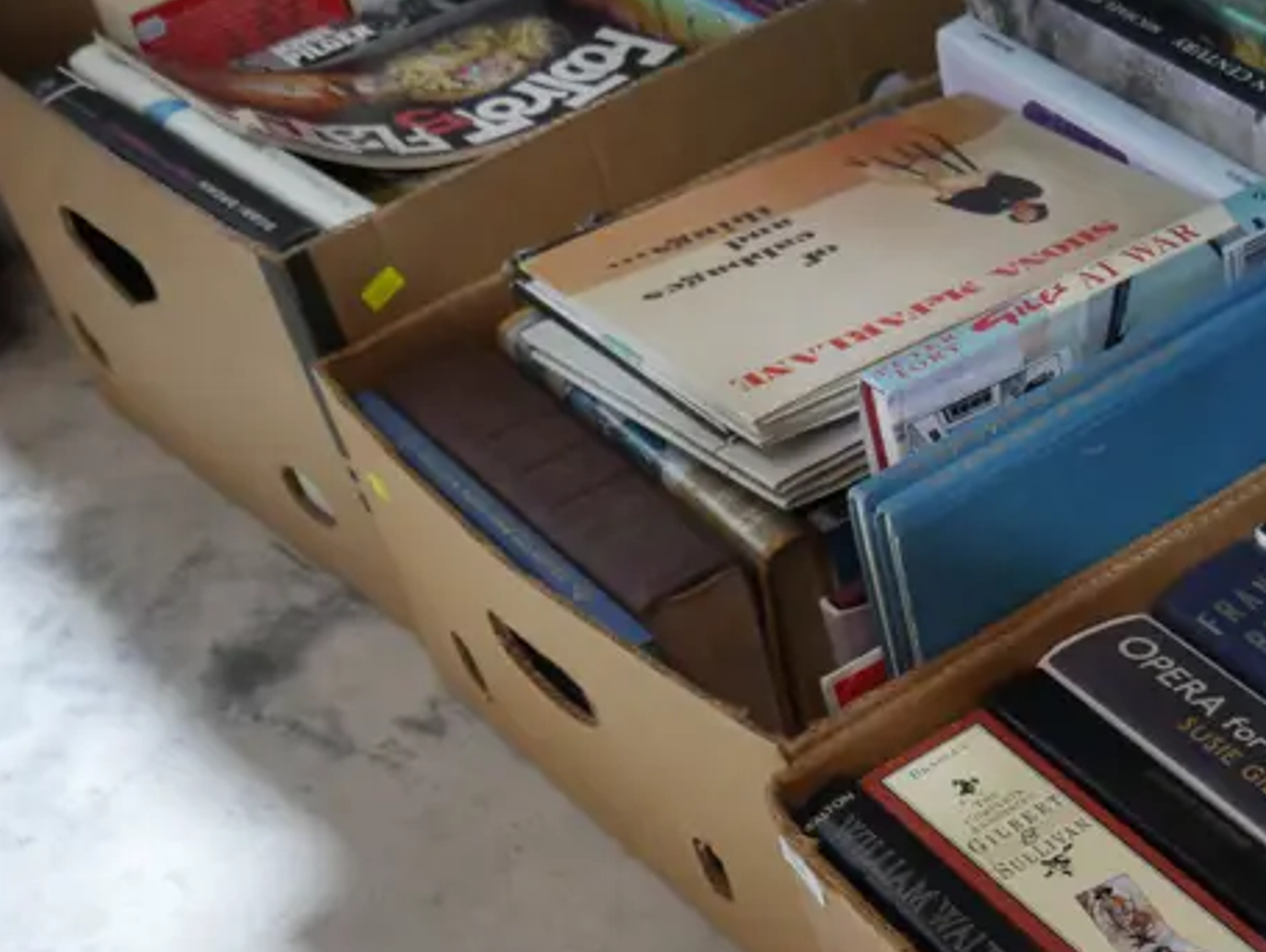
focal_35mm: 63
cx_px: 1419
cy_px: 892
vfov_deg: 22.6
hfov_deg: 27.8
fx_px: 2306
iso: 1600
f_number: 3.5
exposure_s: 1/60
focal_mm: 14
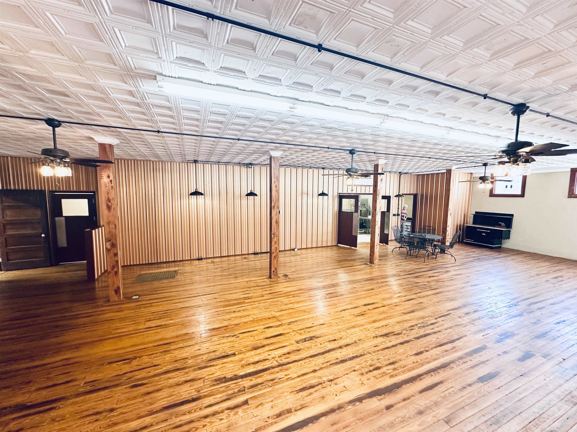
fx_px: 233
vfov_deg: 85.7
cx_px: 288
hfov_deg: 102.1
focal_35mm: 14
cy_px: 216
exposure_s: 1/60
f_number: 2.2
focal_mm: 2.22
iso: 250
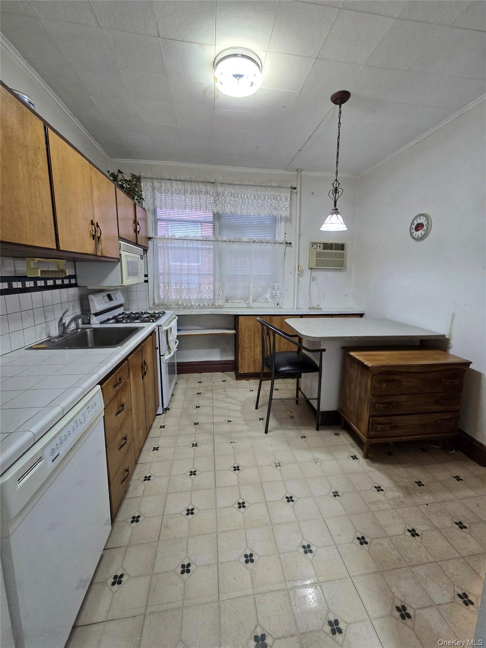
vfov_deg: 106.2
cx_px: 243
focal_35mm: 13
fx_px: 243
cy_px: 324
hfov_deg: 89.9
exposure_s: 1/60.2
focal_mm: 2.2
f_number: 2.2
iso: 250
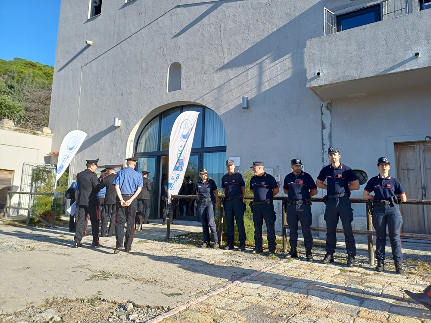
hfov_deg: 69.4
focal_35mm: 25
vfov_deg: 54.9
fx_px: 311
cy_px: 162
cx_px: 216
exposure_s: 1/756
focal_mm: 4.65
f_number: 1.8
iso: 50
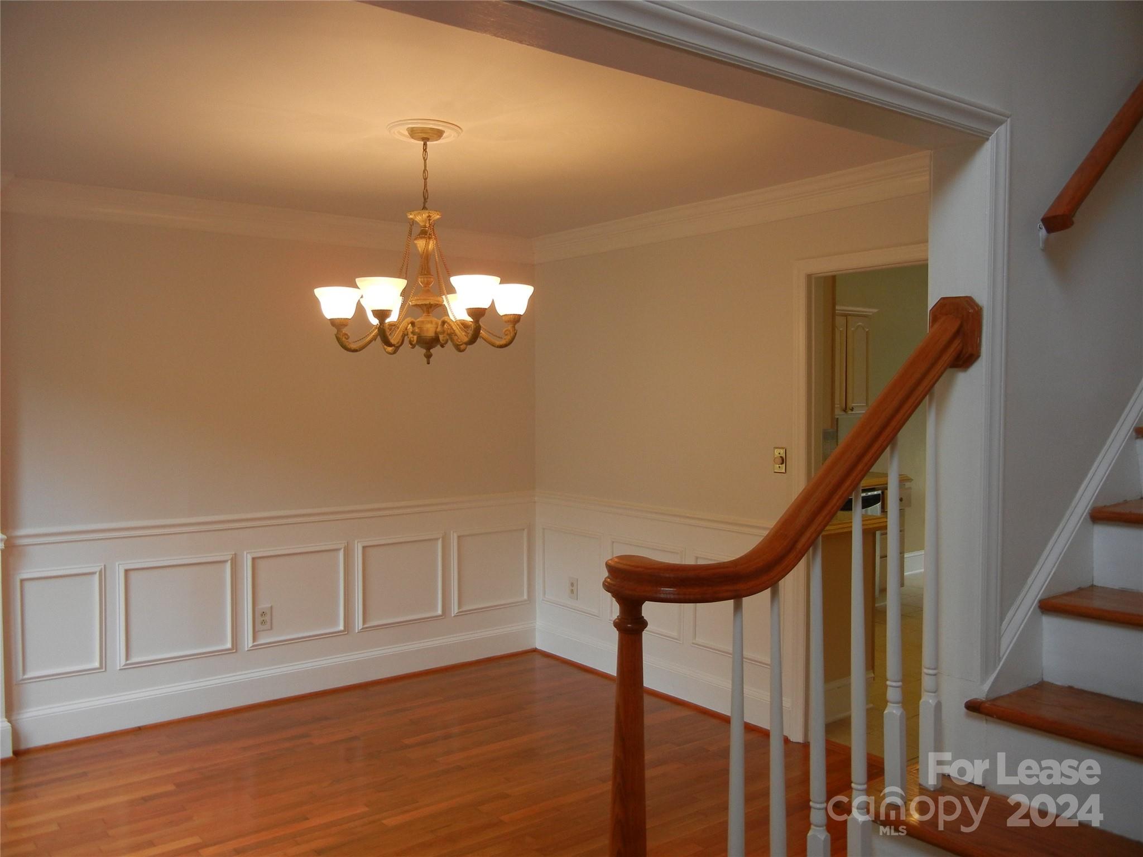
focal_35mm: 30
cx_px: 572
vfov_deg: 46.8
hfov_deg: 60.0
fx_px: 991
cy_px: 428
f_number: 3.5
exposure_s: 1/30
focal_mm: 5.4
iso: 160
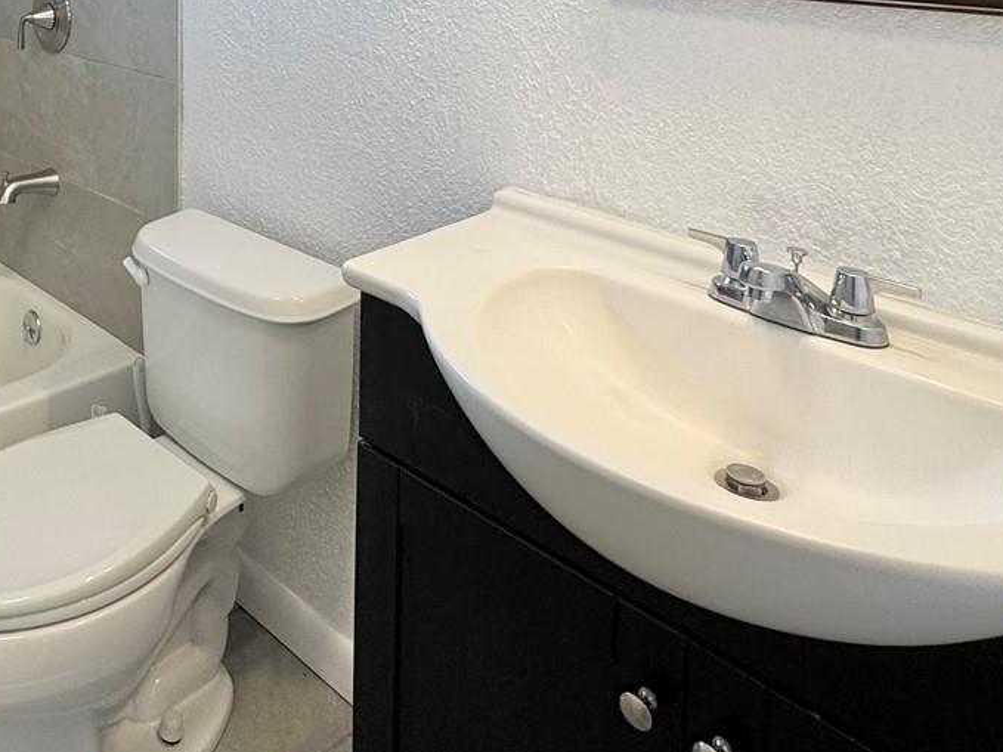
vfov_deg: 36.6
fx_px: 956
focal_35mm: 33
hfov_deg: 51.2
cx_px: 173
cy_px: -65
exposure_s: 1/120
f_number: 2.2
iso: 80
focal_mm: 2.22
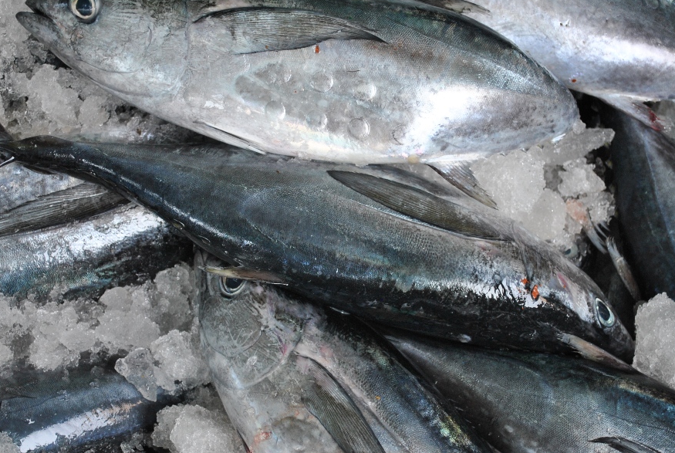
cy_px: 229
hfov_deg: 28.0
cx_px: 329
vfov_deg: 19.0
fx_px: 1353
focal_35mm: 72
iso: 400
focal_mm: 42
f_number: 5.3
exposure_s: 1/125
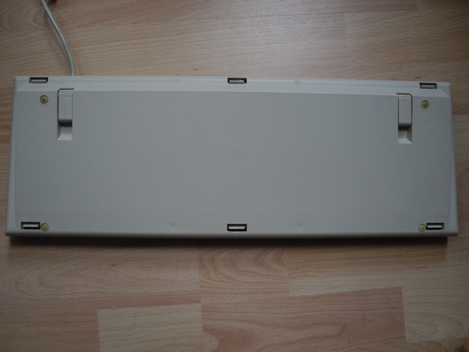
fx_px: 406
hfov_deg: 60.0
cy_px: 176
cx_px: 234
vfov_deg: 46.8
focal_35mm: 30
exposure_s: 1/33
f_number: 2.8
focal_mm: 6.4
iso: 400
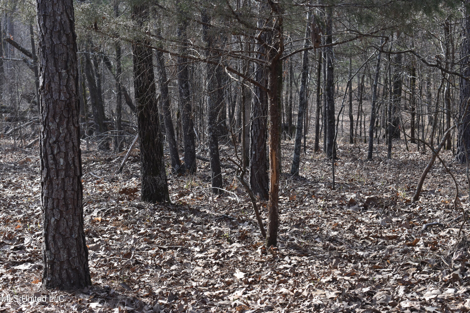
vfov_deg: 17.5
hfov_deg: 26.0
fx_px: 1018
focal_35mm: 78
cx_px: 235
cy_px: 156
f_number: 8
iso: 140
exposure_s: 1/60
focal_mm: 52
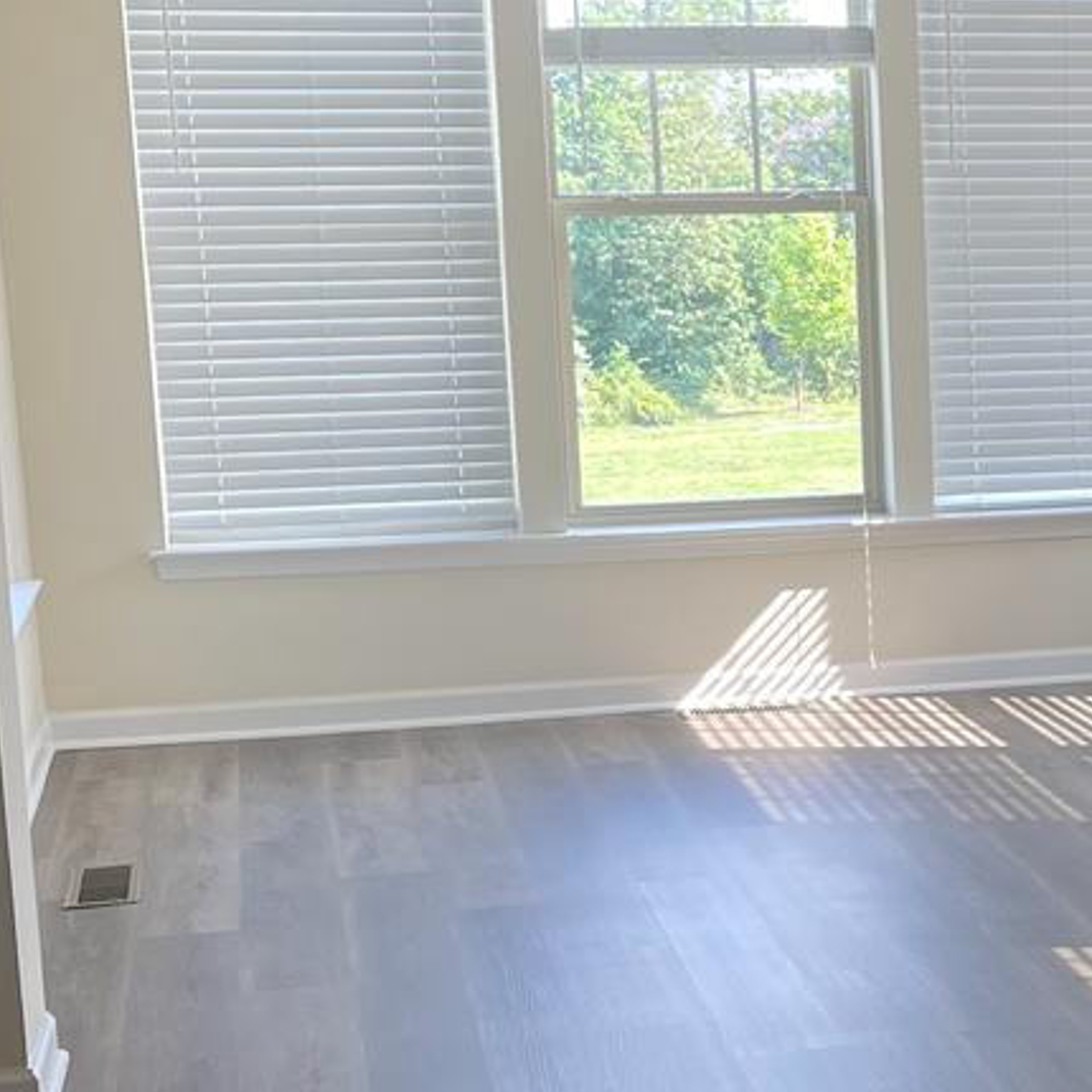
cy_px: 686
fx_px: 2927
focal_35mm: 82
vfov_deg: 21.1
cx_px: 1234
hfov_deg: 20.1
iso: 80
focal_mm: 5.1
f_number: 1.6
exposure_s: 1/120
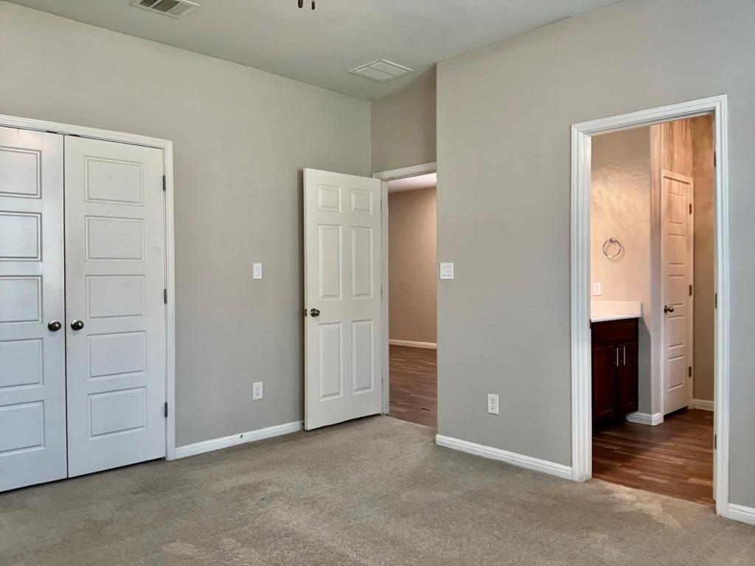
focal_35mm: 27
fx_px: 589
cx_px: 378
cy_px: 283
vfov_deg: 51.4
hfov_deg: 65.3
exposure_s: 1/60
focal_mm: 3
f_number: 1.8
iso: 50
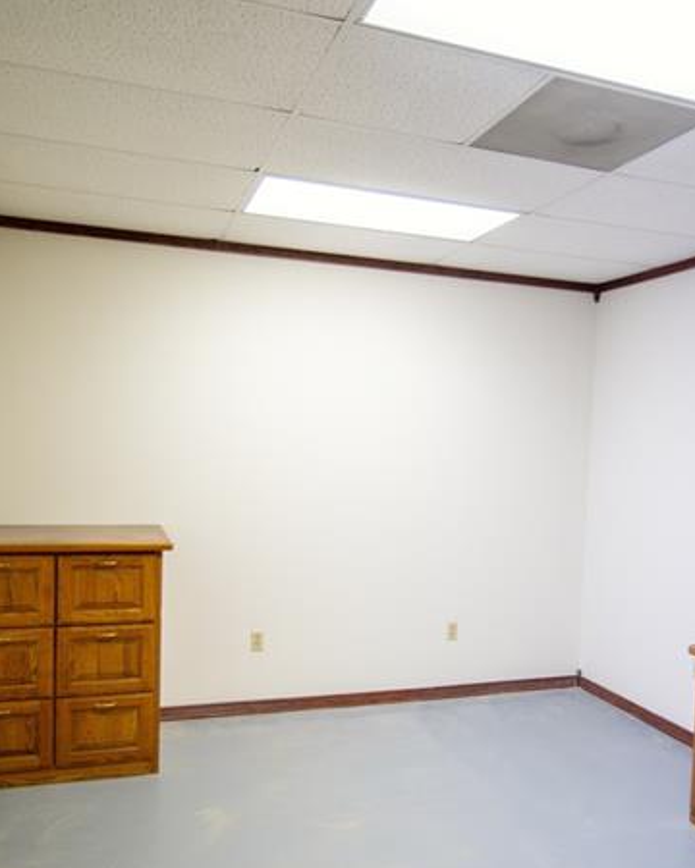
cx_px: 395
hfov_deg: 45.7
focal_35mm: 32
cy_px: 490
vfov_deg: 55.5
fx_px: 823
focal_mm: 20
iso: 400
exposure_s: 1/250
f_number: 2.8
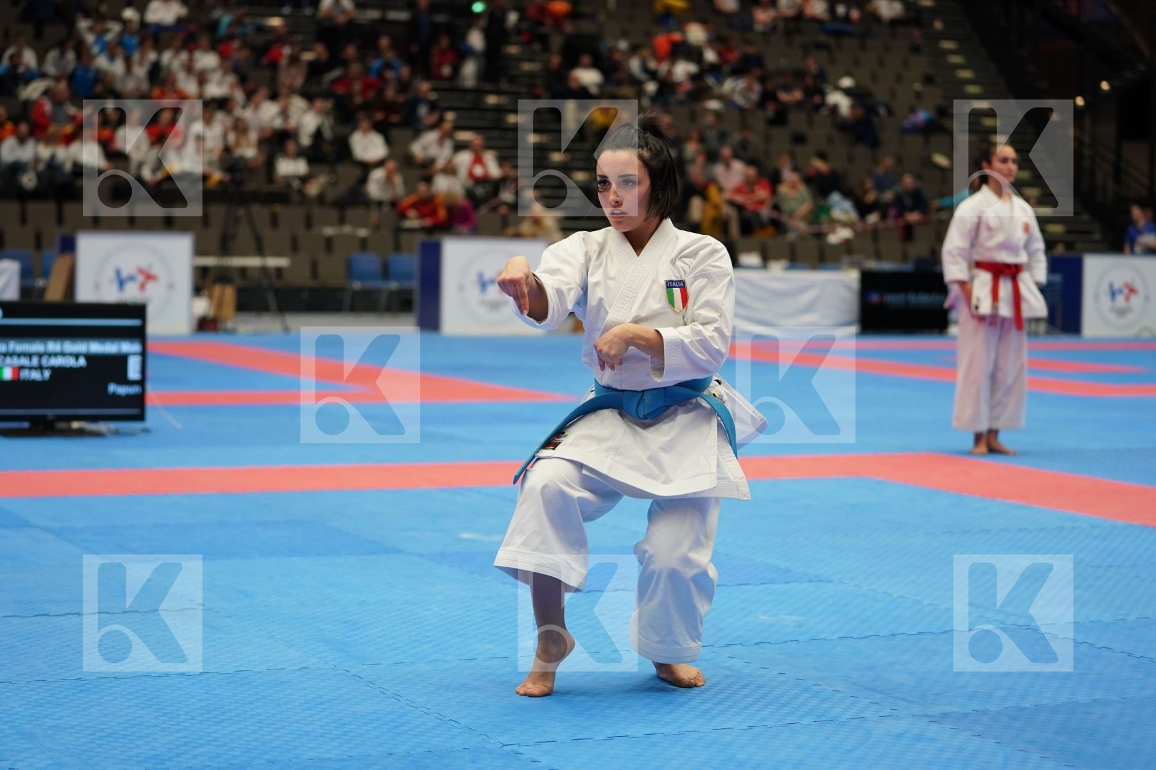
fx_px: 2376
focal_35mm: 74
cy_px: 385
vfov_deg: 18.4
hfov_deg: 27.3
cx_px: 578
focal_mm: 74
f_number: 2.8
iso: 1250
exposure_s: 1/500
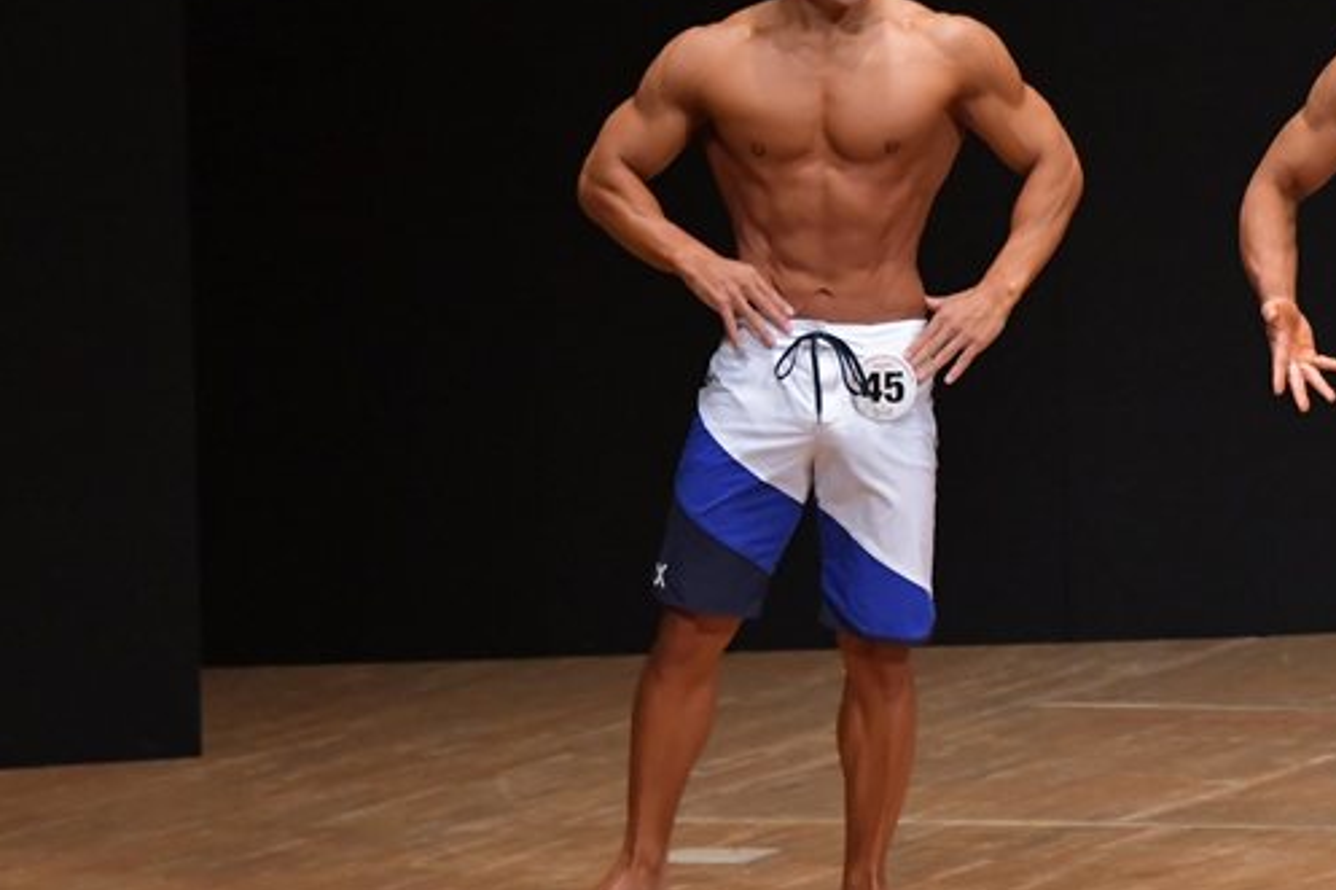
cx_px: 996
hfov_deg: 4.6
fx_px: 16471
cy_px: 395
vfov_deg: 3.1
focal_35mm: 444
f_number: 5.6
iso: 6400
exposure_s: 1/400
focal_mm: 190
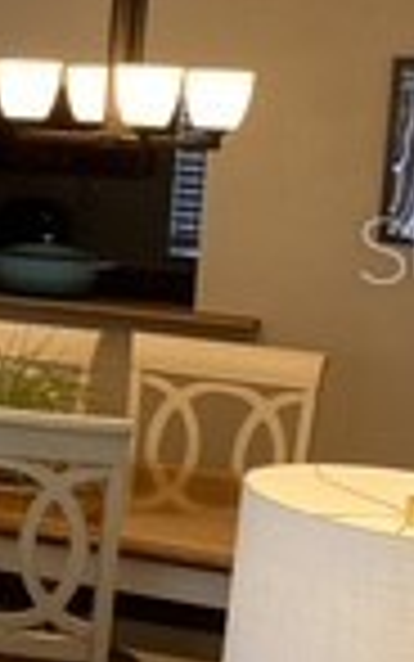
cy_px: 248
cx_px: -657
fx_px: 2164
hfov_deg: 9.4
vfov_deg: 17.4
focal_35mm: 120
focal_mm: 4.25
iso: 125
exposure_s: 1/120
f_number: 1.8
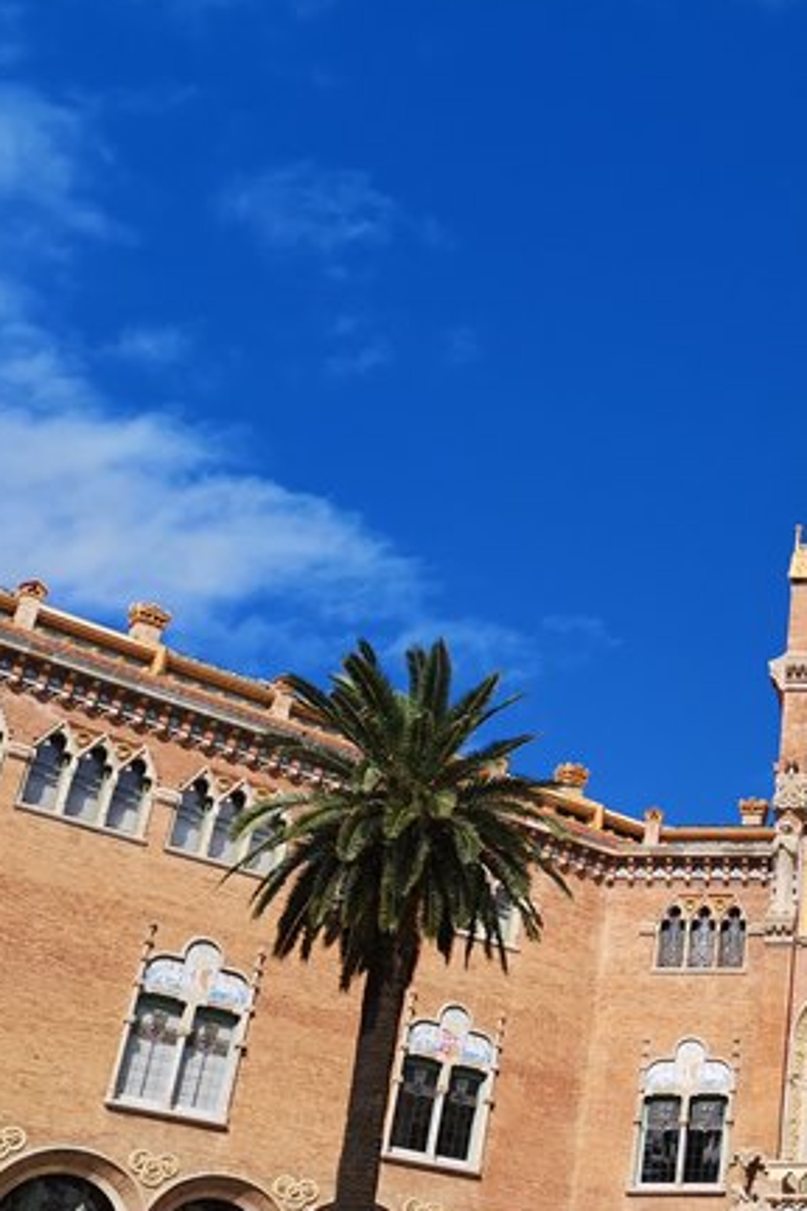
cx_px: 1014
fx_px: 1748
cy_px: 827
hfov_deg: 23.4
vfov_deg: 37.7
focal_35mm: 52
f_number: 1.8
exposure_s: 1/3003
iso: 50
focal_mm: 3.95
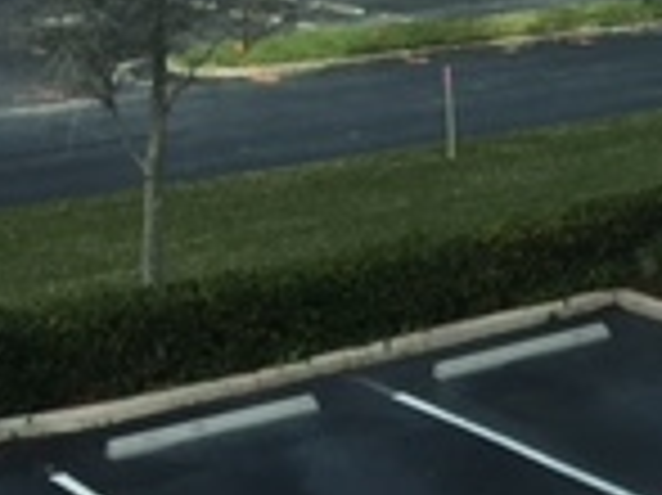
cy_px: -243
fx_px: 2408
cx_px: 1126
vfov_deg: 11.3
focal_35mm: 126
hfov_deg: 14.2
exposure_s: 1/398
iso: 25
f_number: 2.2
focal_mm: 4.15
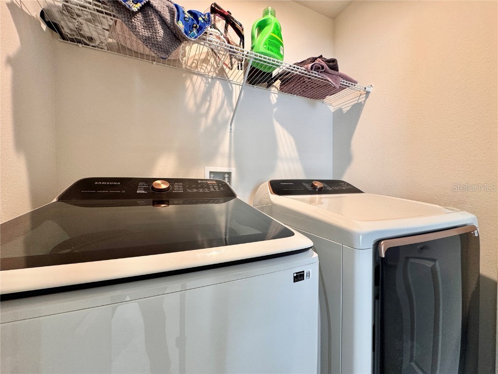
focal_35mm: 14
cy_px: 187
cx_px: 249
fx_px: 201
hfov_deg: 102.1
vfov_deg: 85.7
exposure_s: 1/60
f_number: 2.2
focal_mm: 2.22
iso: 160
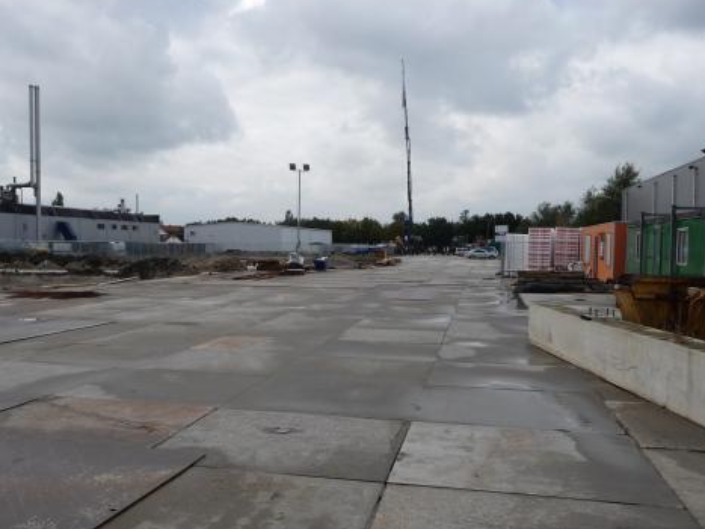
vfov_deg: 39.6
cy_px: 298
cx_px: 284
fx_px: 733
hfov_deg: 51.0
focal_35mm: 36
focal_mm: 4.7
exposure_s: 1/800
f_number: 3.3
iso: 100
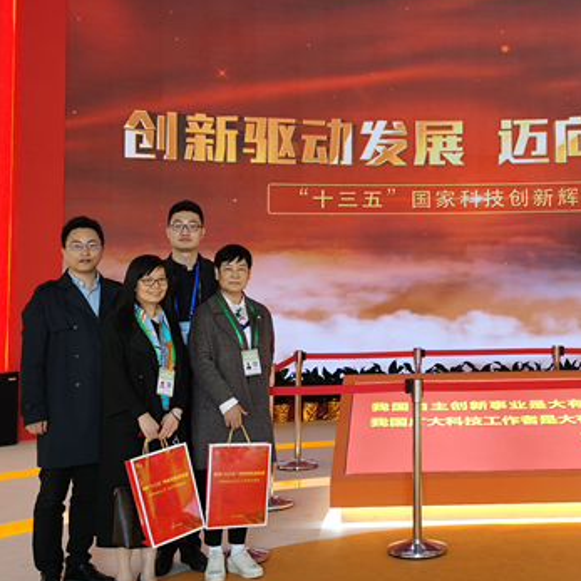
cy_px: 191
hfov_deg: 30.5
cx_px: 440
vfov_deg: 30.8
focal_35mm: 55
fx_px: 1044
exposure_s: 1/100
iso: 50
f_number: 1.6
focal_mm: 5.56
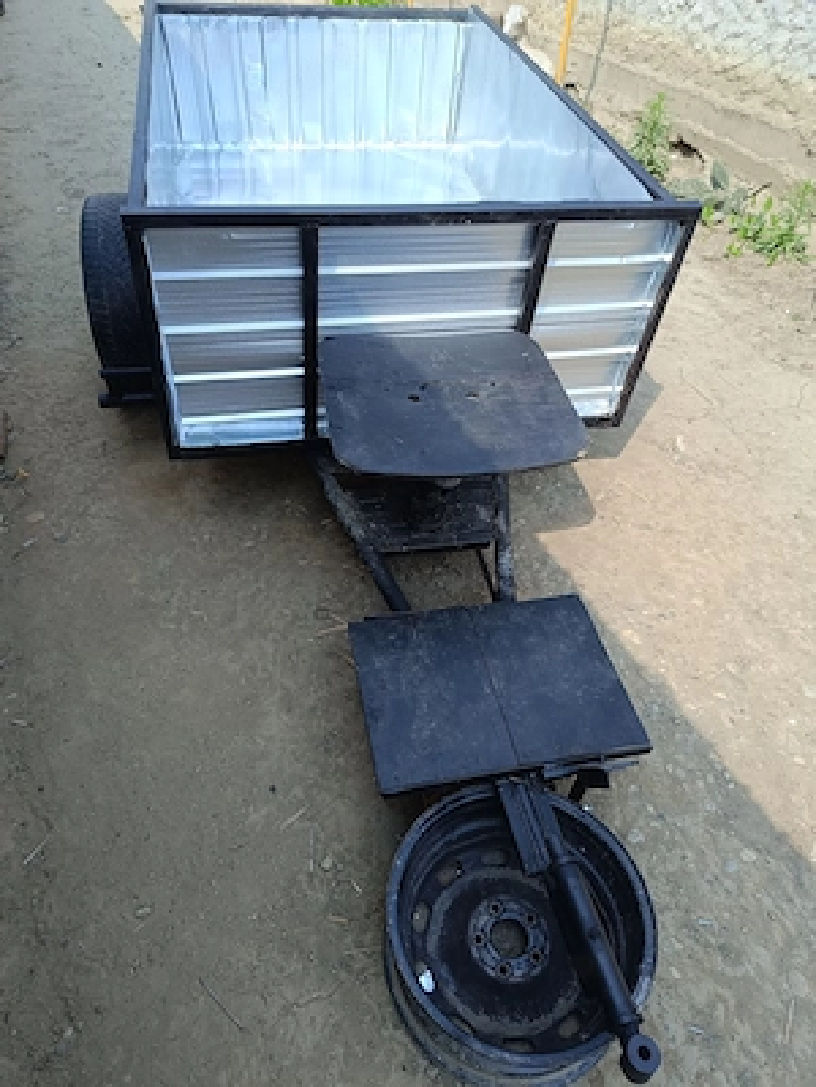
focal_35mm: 24
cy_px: 544
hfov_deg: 56.8
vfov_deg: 71.6
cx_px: 408
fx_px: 754
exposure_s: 1/291
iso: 52
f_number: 1.88
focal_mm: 5.59
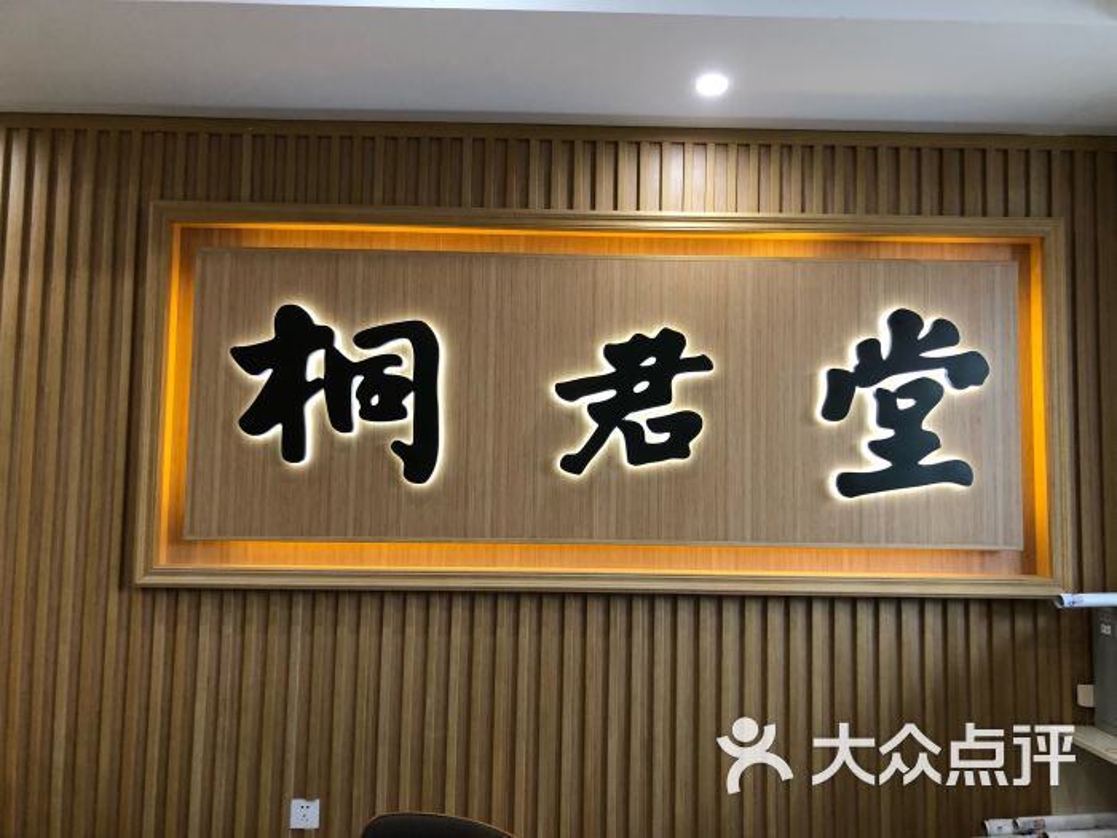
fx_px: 904
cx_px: 558
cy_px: 419
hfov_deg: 63.4
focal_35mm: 28
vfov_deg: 49.7
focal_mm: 4
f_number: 1.8
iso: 40
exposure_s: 1/25
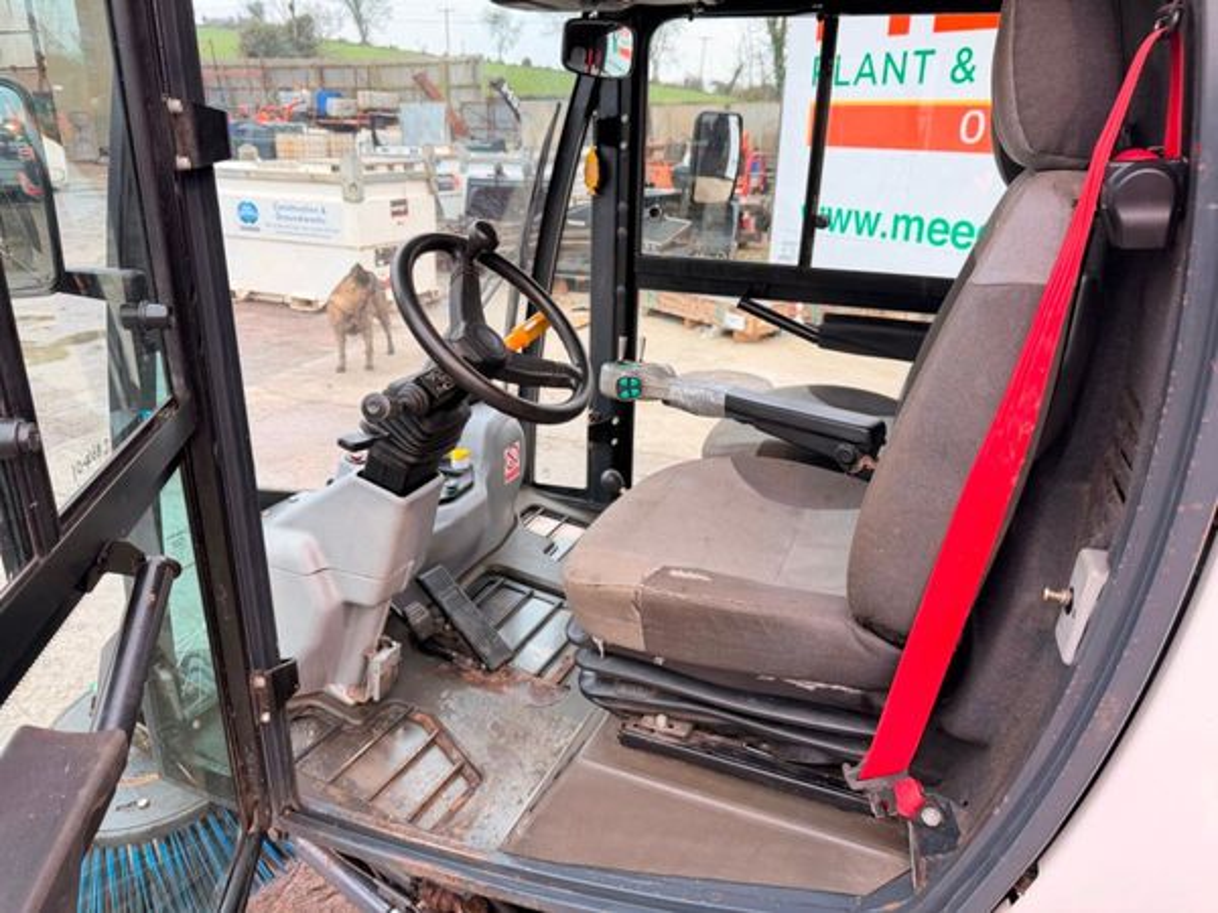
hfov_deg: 71.6
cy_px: 456
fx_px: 844
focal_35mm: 24
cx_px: 609
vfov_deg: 56.8
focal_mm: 6.76
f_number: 1.78
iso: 125
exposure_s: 1/121
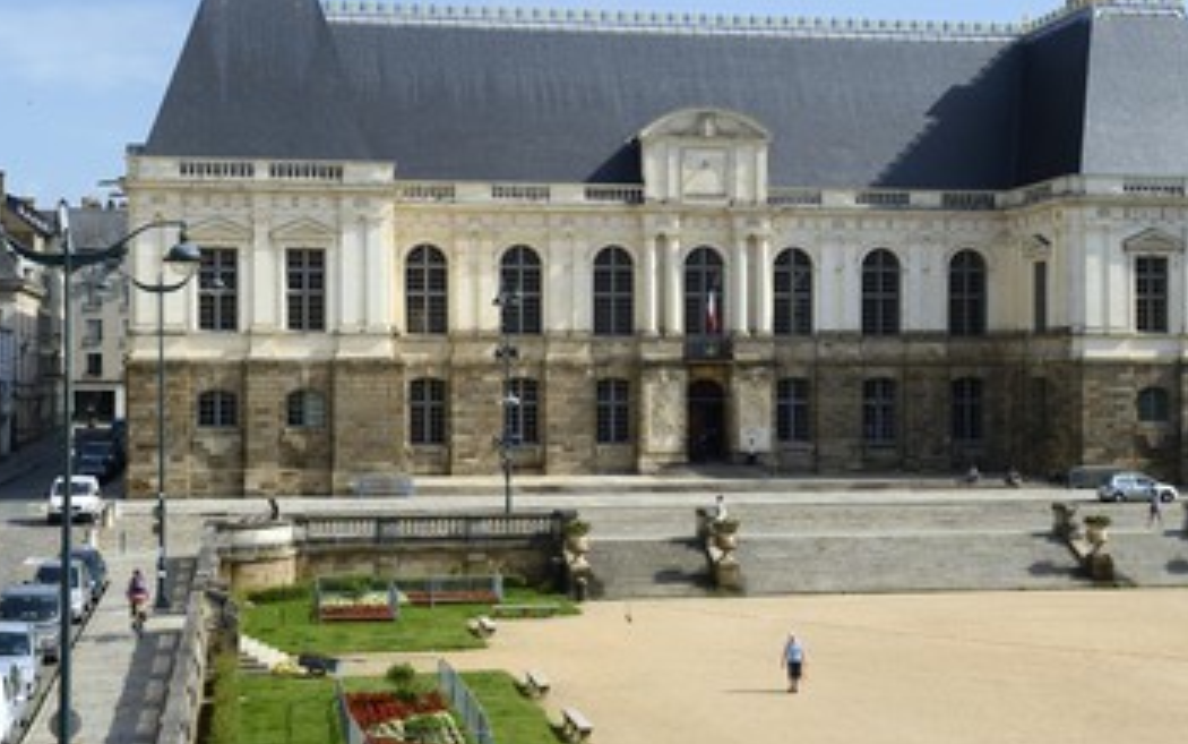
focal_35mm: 55
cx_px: 604
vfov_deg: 23.6
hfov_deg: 36.9
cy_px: 360
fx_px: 1781
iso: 200
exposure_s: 1/250
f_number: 10
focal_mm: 45
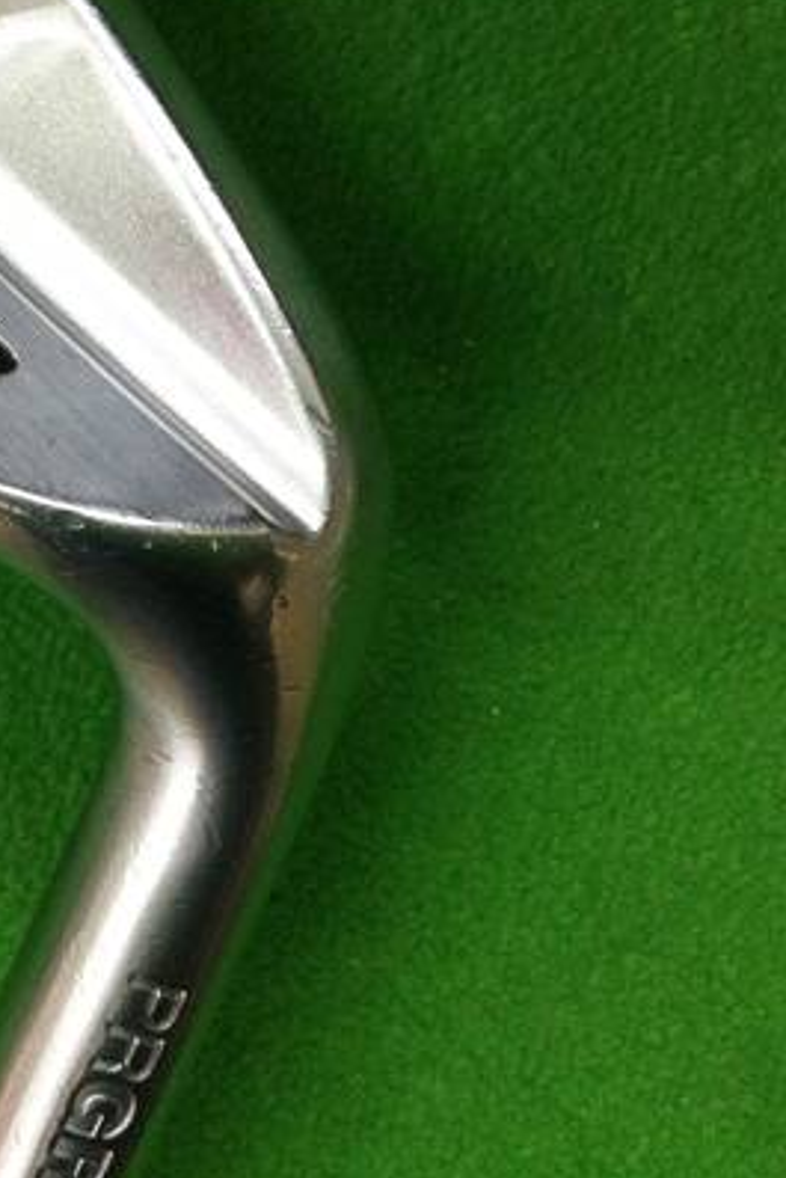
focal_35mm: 52
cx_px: 80
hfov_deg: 25.2
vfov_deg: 38.0
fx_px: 1701
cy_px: 481
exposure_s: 1/30
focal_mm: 3.3
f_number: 2.4
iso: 80
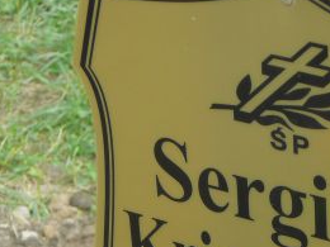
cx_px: 240
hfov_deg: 11.3
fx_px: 1668
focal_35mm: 175
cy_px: 266
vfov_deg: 8.4
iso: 80
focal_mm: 10.5
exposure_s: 1/160
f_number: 3.7
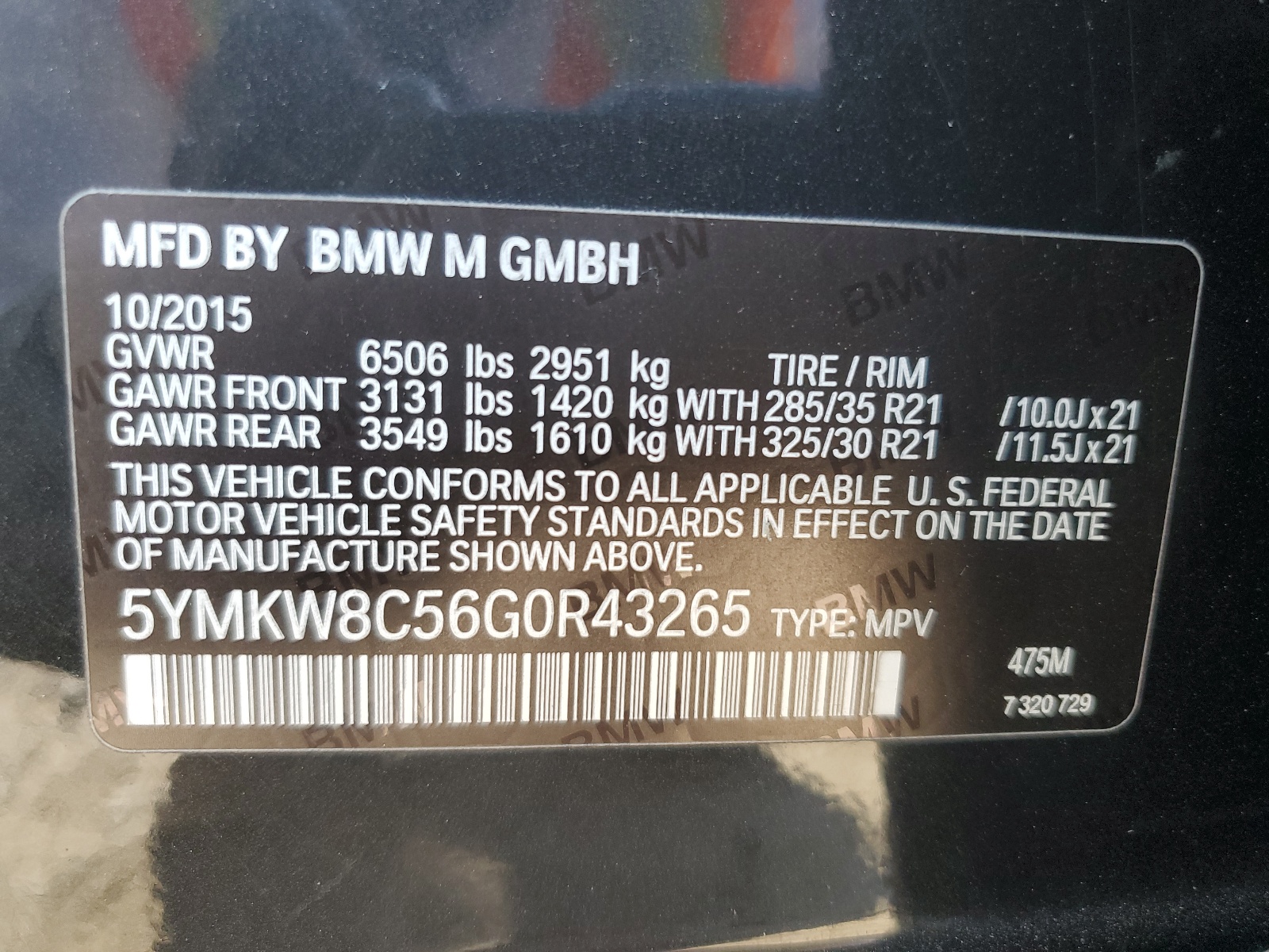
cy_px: 476
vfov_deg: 53.1
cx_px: 634
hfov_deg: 67.3
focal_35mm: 26
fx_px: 953
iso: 75
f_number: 1.5
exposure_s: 1/120
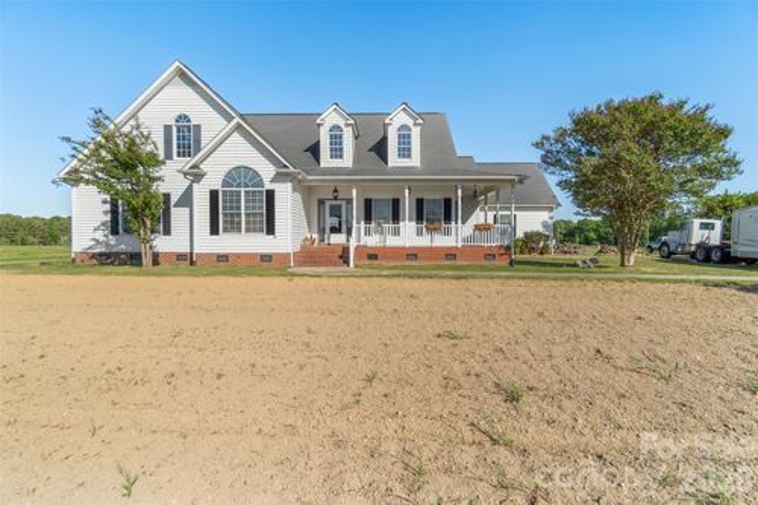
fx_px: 379
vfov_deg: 67.3
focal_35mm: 18
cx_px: 379
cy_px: 252
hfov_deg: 90.0
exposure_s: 1/800
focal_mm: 12
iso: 100
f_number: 4
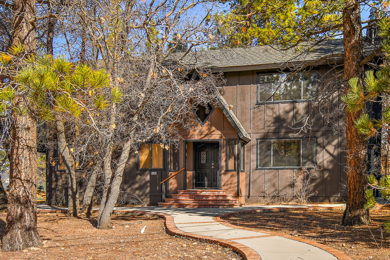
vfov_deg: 37.7
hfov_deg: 54.3
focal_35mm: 35
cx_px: 214
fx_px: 379
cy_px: 155
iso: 100
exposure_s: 1/100
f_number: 5.6
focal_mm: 18
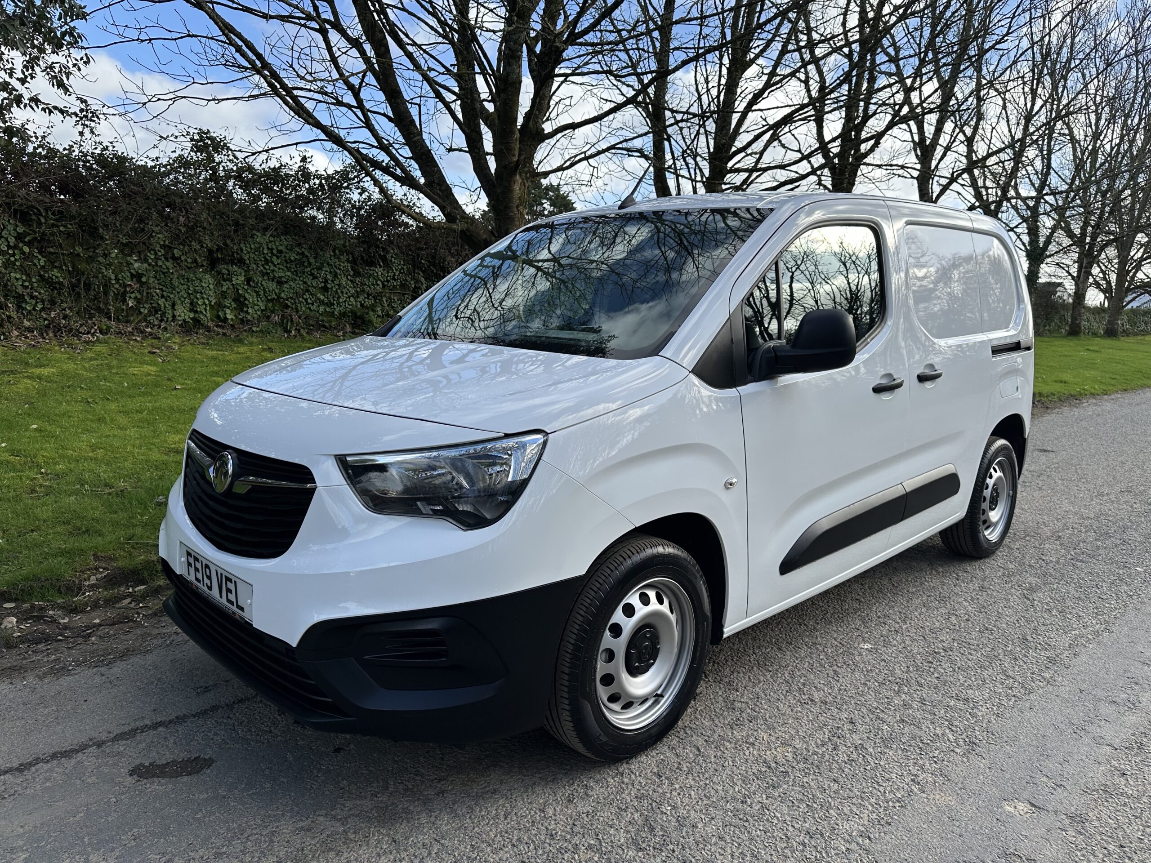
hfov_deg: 71.6
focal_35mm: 24
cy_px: 432
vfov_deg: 56.8
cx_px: 576
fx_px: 798
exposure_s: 1/1751
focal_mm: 6.86
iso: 80
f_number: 1.78
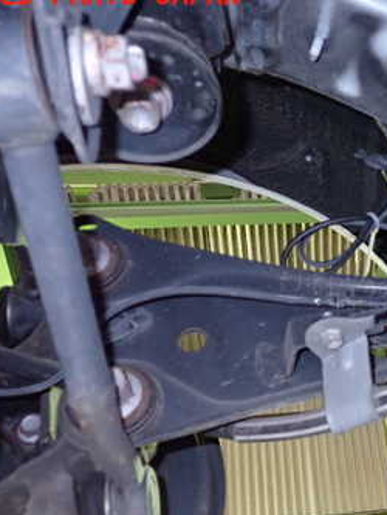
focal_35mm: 54
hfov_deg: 25.2
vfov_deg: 35.3
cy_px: 323
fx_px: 804
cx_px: 423
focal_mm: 5.4
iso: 800
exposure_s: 1/25
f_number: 2.3
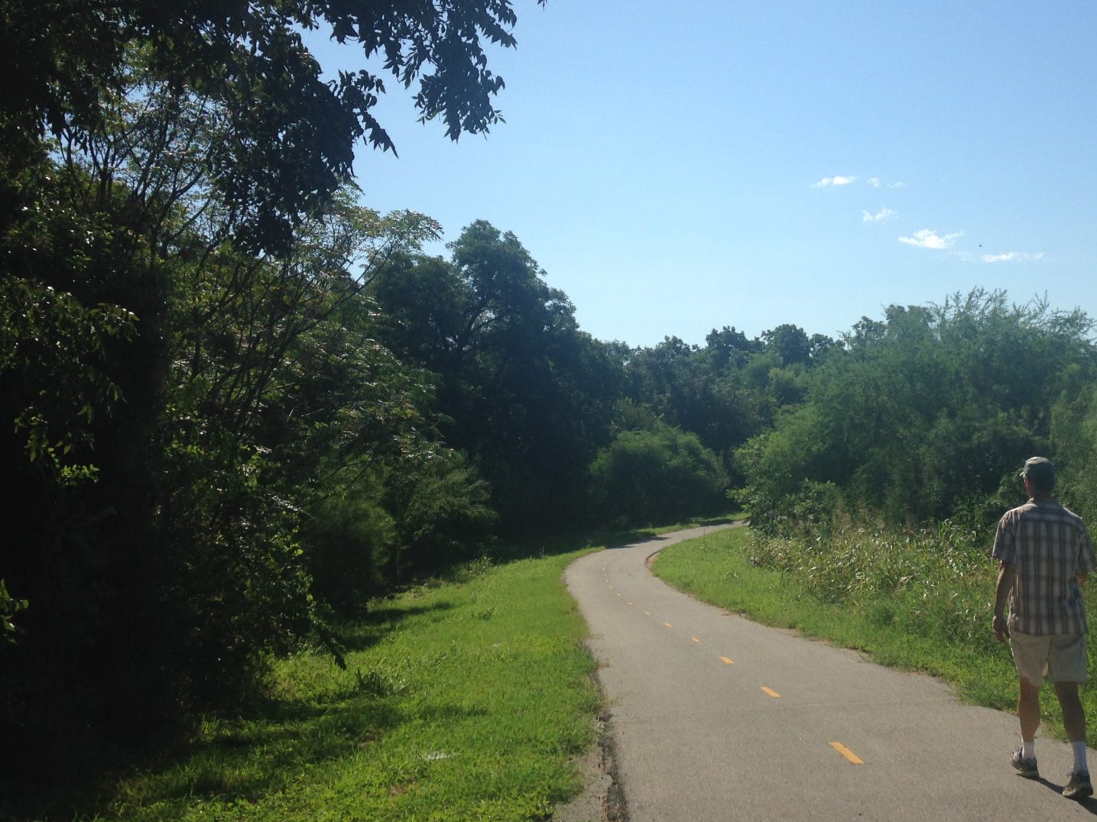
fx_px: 1458
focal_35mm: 46
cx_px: 753
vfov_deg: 31.5
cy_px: 350
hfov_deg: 40.6
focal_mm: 4.12
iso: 50
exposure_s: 1/2857
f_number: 2.4
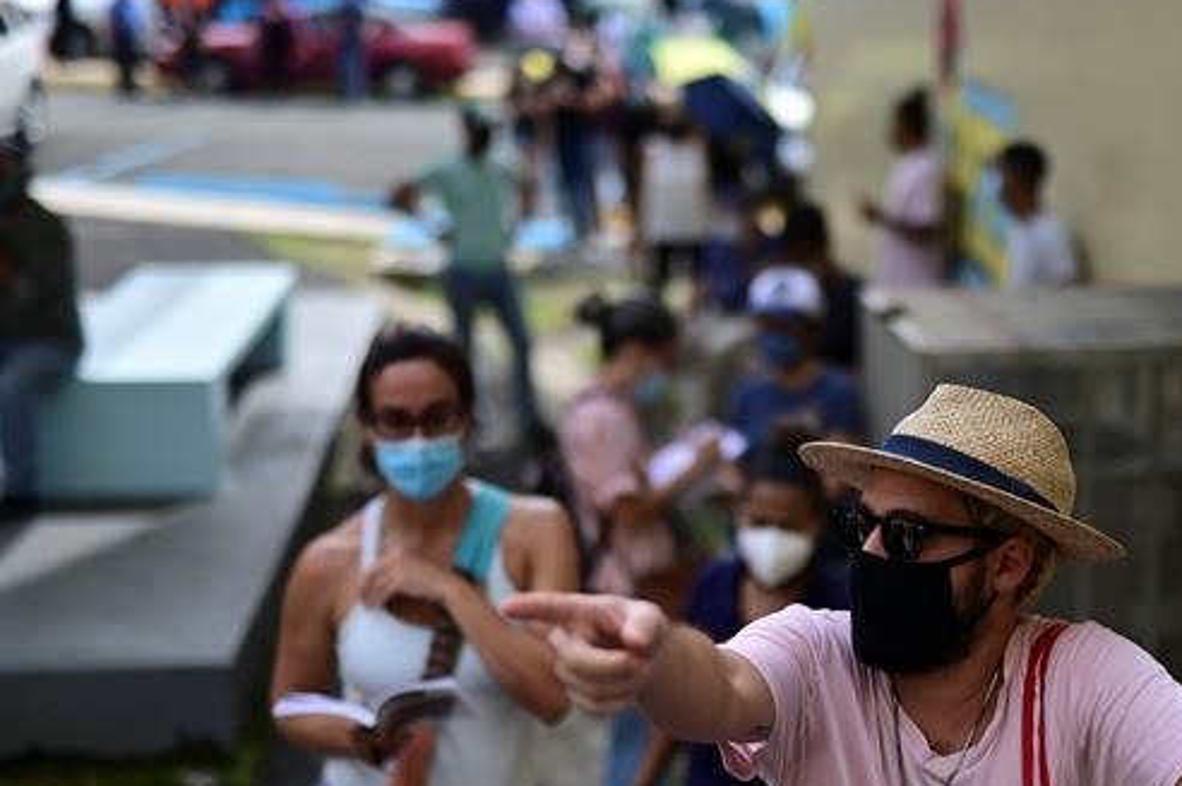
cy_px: 471
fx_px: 2165
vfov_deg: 20.5
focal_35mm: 66
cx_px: 762
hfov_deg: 30.4
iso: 250
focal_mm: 50
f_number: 1.4
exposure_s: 1/8000
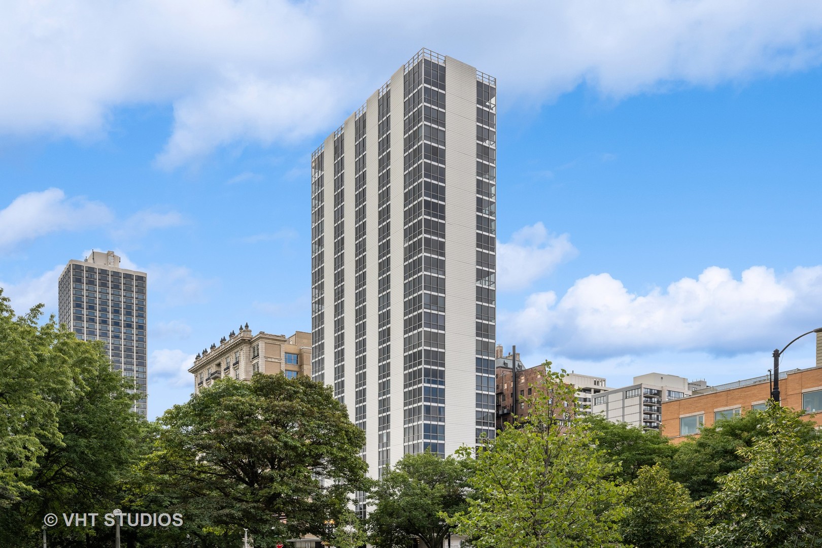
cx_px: 411
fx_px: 685
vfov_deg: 43.6
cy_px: 274
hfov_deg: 61.9
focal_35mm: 30
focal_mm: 30
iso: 200
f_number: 9.5
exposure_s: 1/180
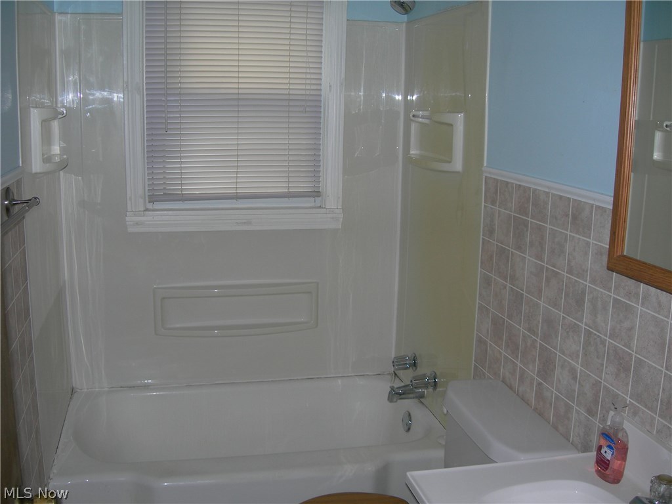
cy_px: 252
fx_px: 738
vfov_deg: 37.7
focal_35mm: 38
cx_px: 336
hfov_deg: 49.0
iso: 50
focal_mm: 7.8
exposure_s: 1/60.1
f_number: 2.8
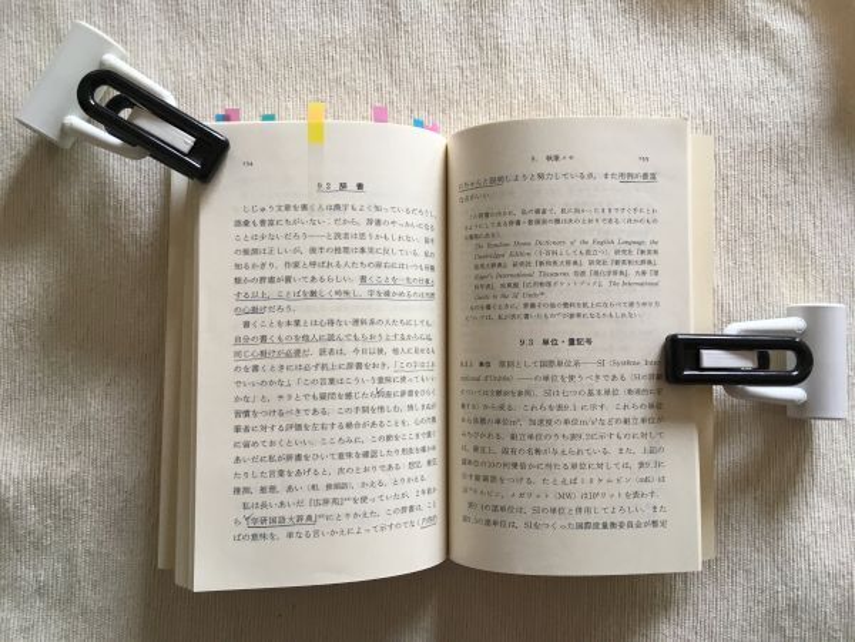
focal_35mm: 29
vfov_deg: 48.2
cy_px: 321
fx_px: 716
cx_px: 428
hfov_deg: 61.7
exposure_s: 1/30
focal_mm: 4.15
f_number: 2.2
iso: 32
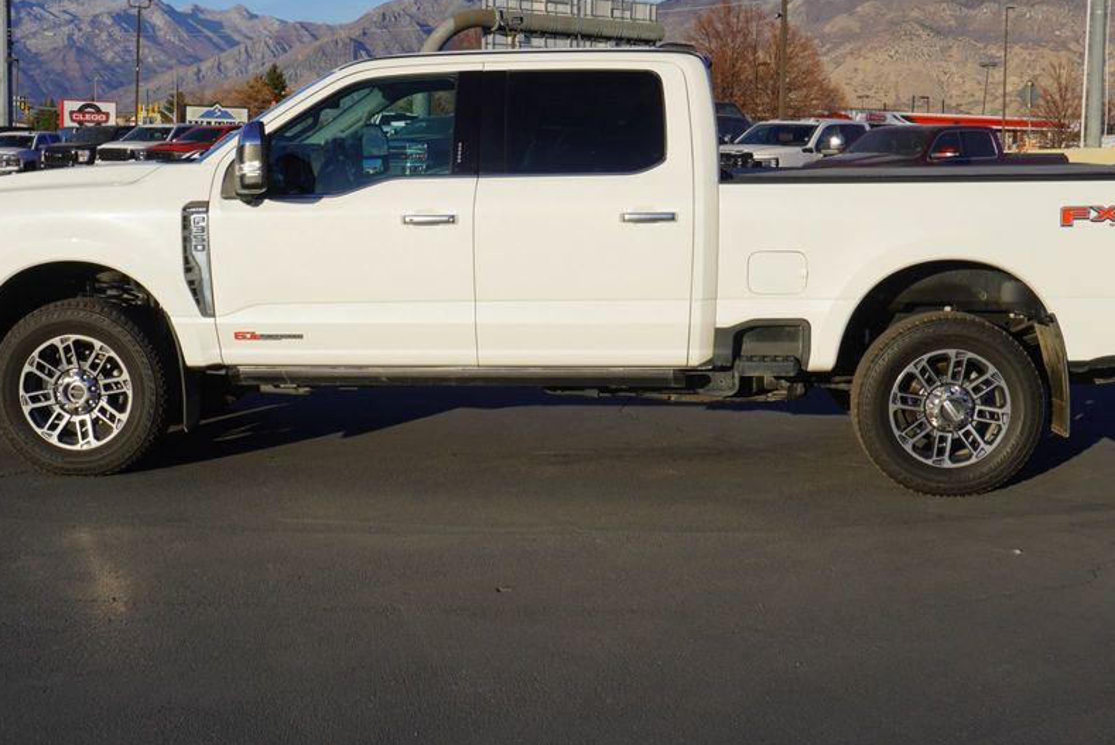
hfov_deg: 40.6
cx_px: 561
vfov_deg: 27.7
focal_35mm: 49
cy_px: 295
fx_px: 1508
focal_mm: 25
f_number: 11
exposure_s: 1/200
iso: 100
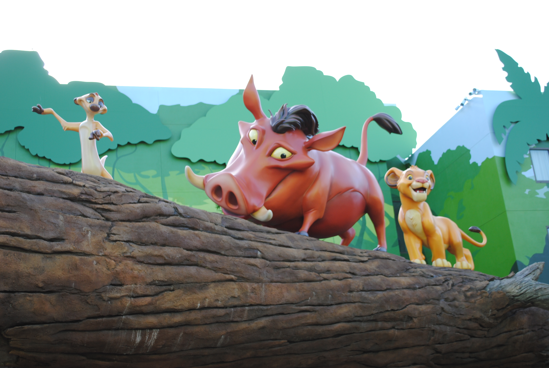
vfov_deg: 28.2
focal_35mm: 48
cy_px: 184
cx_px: 274
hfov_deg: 41.1
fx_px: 733
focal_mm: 32
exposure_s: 1/125
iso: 125
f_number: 4.8
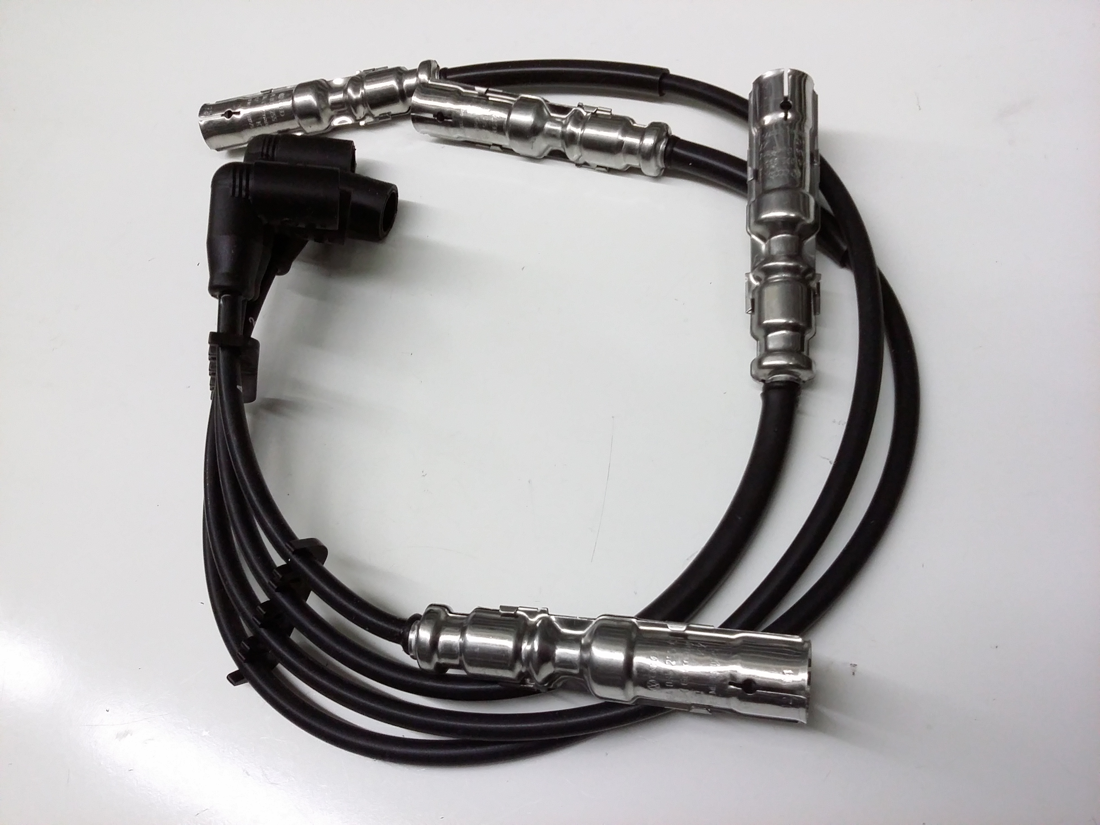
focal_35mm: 32
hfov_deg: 56.8
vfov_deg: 44.2
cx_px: 550
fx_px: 1017
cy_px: 412
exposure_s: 1/20
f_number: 2.4
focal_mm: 3.4
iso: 160
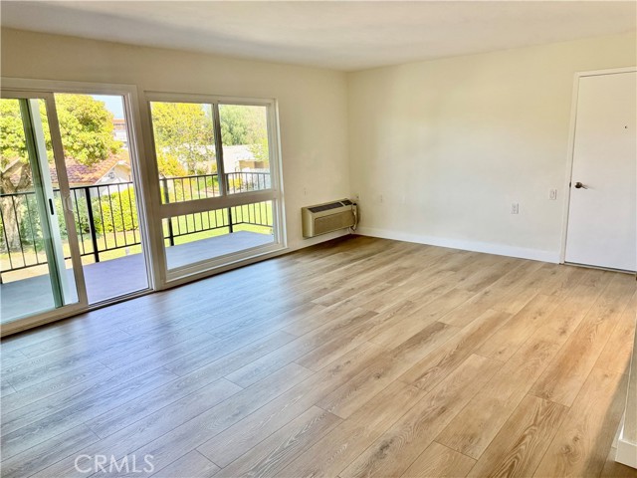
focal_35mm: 24
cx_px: 318
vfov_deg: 56.8
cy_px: 239
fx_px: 442
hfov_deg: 71.6
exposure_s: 1/215
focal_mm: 6.76
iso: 80
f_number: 1.78
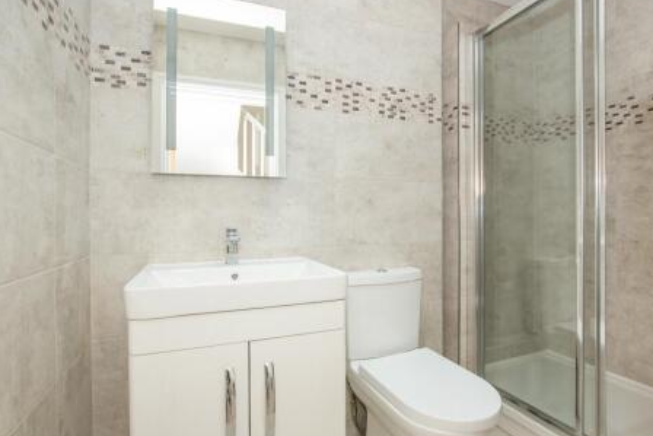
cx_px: 319
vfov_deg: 68.8
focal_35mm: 18
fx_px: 318
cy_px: 215
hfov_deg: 91.5
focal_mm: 11
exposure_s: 1/25
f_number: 7.1
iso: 200
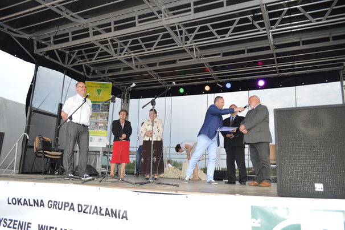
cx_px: 172
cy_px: 115
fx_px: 259
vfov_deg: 47.9
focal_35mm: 27
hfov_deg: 67.4
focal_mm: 18
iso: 220
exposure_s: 1/125
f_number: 4
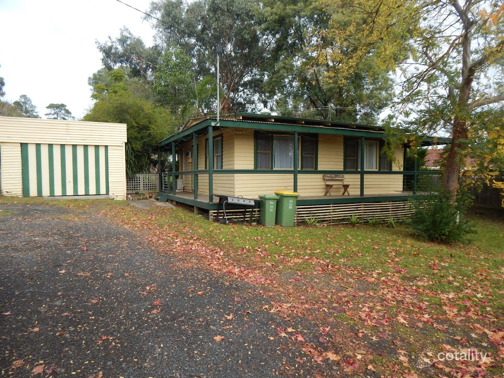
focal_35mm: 22
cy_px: 189
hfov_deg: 76.4
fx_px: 320
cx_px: 252
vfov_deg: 61.1
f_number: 3
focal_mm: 4
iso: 125
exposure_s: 1/640
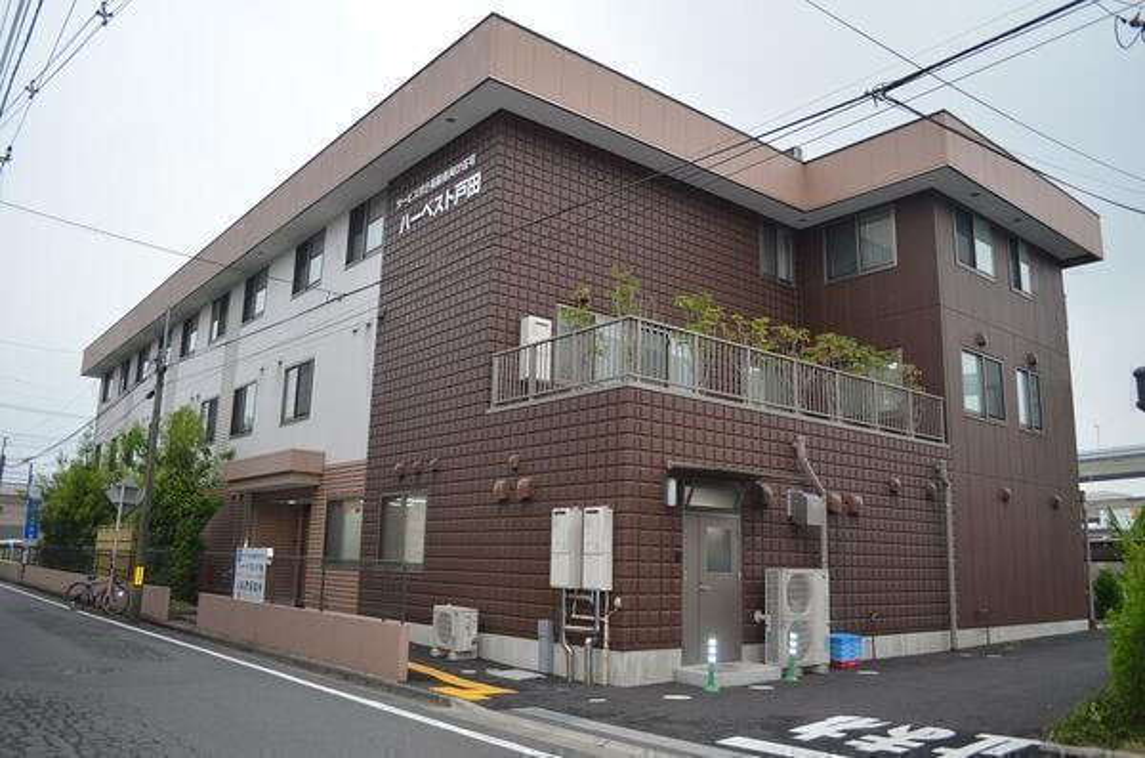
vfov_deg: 47.7
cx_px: 572
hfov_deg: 67.5
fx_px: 857
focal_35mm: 27
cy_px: 379
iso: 200
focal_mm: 18
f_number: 3.5
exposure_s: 1/200
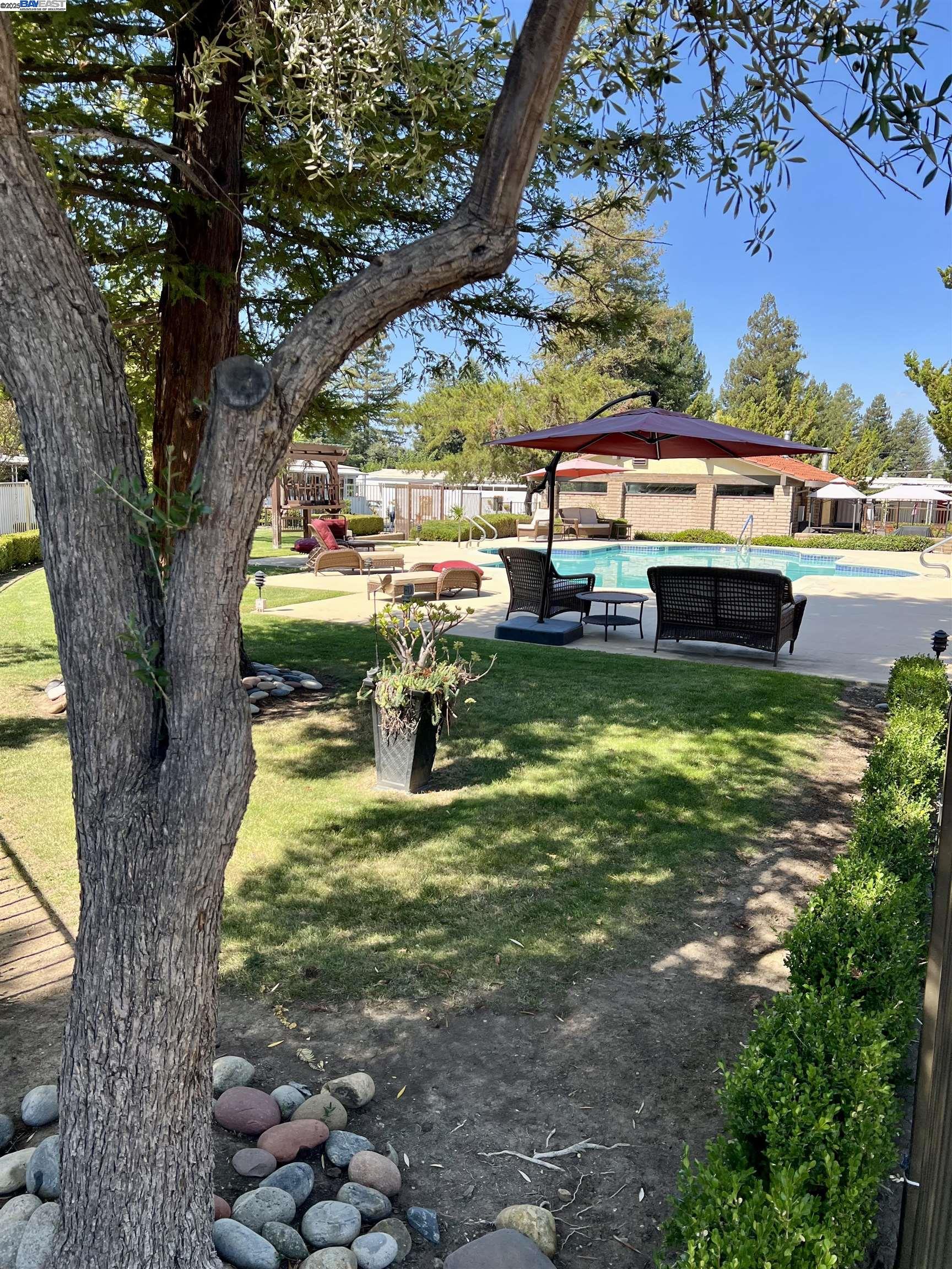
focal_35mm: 26
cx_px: 476
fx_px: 953
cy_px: 634
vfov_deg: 67.3
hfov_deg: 53.1
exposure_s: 1/1196
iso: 50
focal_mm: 5.7
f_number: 1.5
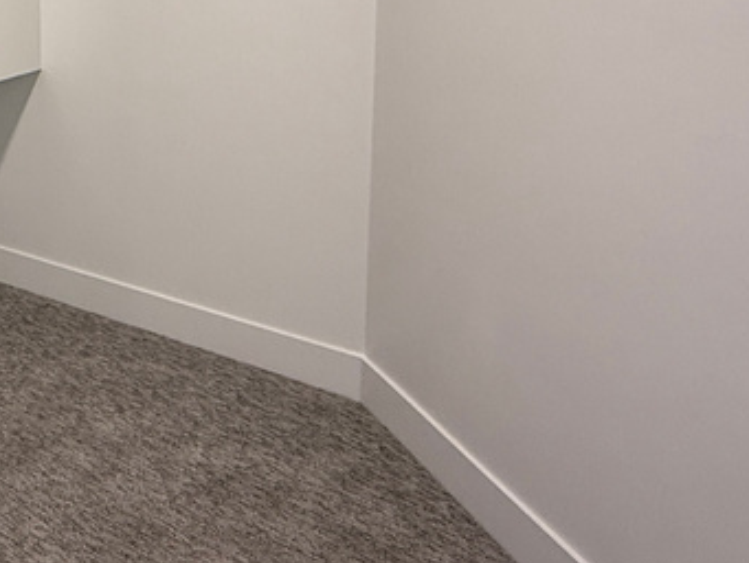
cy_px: 13
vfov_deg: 32.0
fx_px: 909
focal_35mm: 42
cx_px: -48
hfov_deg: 38.2
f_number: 2.2
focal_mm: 2.22
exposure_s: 1/120
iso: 250
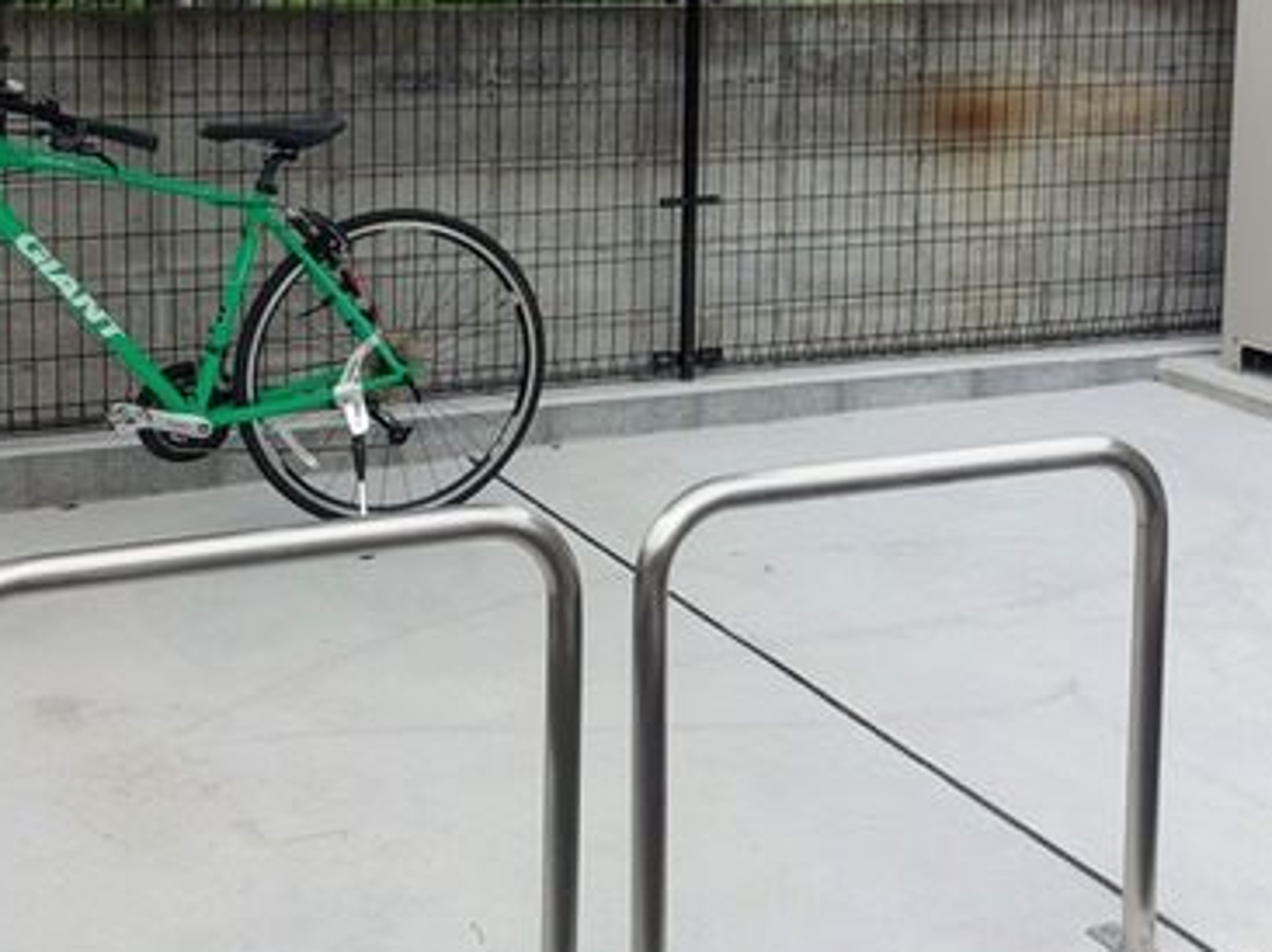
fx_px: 2313
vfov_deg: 22.9
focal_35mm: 63
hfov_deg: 30.7
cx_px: 570
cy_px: 195
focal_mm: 5.23
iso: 25
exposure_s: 1/385
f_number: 1.8
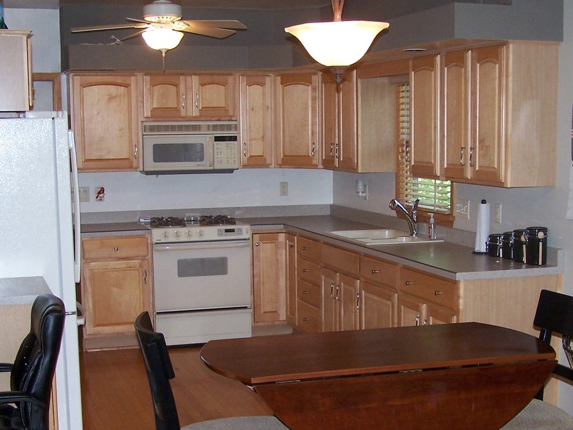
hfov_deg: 32.1
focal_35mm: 60
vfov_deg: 24.3
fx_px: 993
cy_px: 288
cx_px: 336
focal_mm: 6.3
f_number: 2.8
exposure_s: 1/60
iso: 140
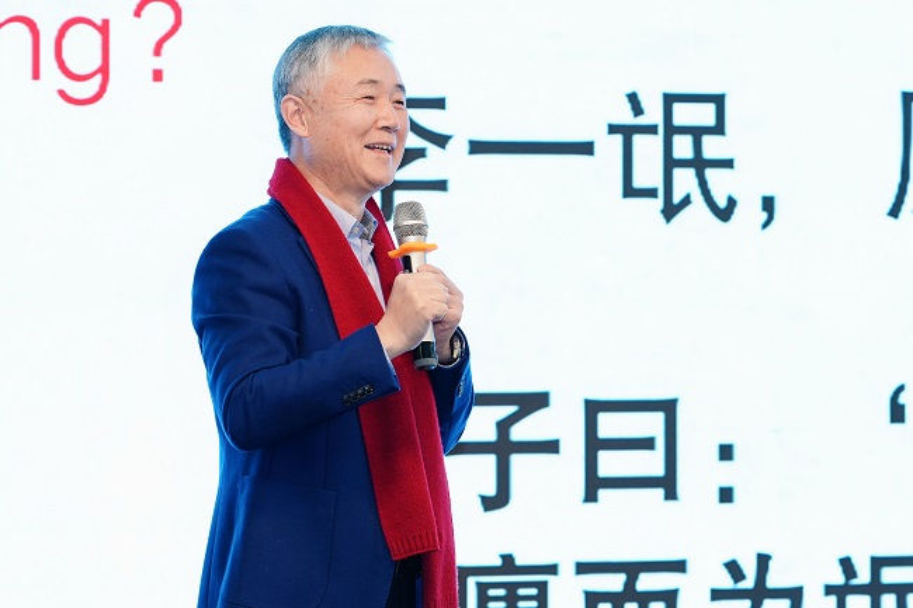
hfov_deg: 9.1
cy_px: 304
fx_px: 5730
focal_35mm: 226
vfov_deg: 6.1
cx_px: 456
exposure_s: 1/160
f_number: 3.5
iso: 640
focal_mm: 151
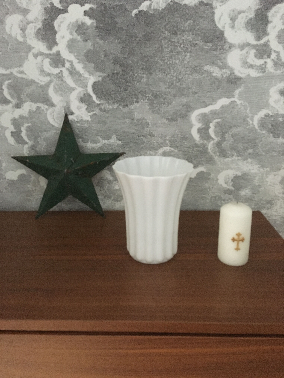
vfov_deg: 61.7
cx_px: 142
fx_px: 317
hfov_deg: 48.2
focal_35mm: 29
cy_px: 189
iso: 500
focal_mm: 4.15
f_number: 2.2
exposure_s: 1/17
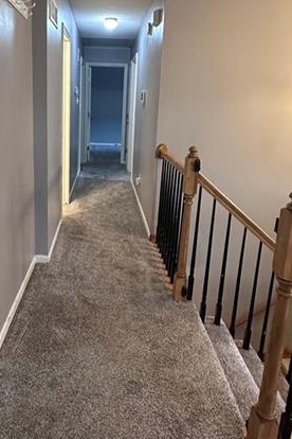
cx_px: 101
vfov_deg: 66.4
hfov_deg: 47.3
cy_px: 166
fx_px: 328
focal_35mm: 27
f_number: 2.2
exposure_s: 1/60
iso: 500
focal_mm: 2.22
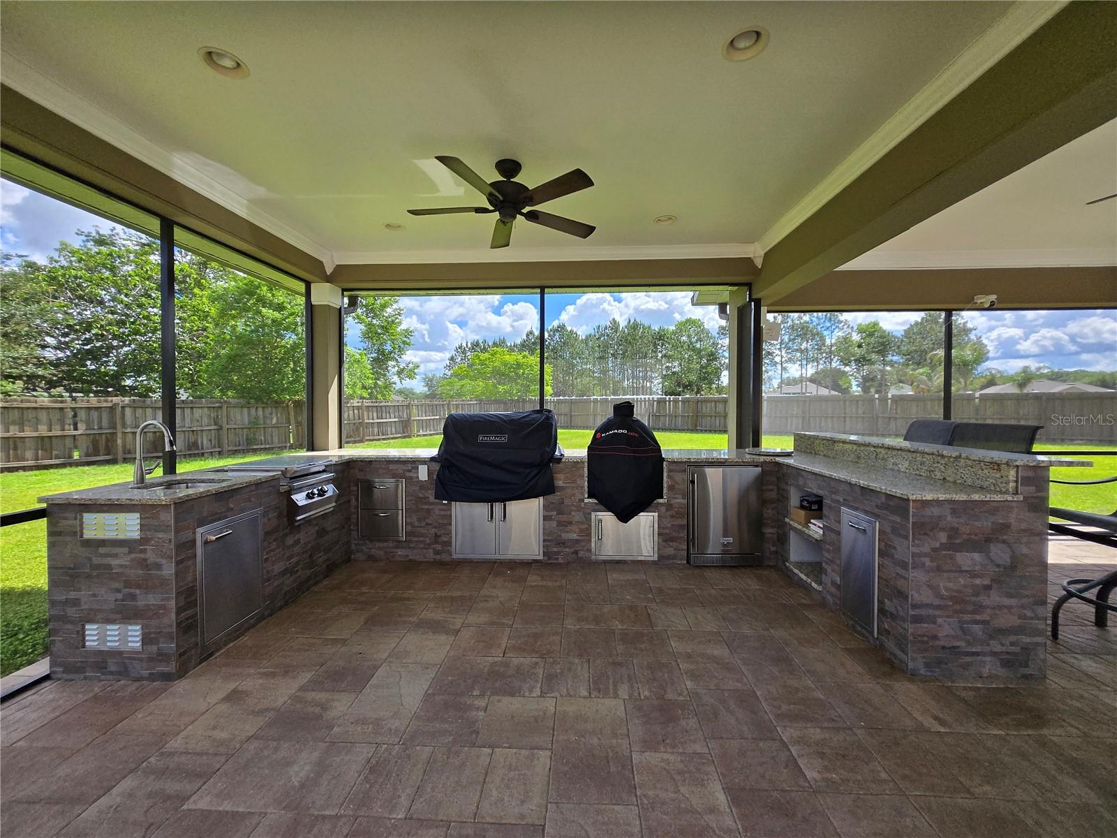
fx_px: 419
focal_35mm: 13
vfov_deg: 89.9
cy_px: 419
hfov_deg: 106.2
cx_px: 558
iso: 80
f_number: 2.2
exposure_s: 1/719
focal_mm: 1.7
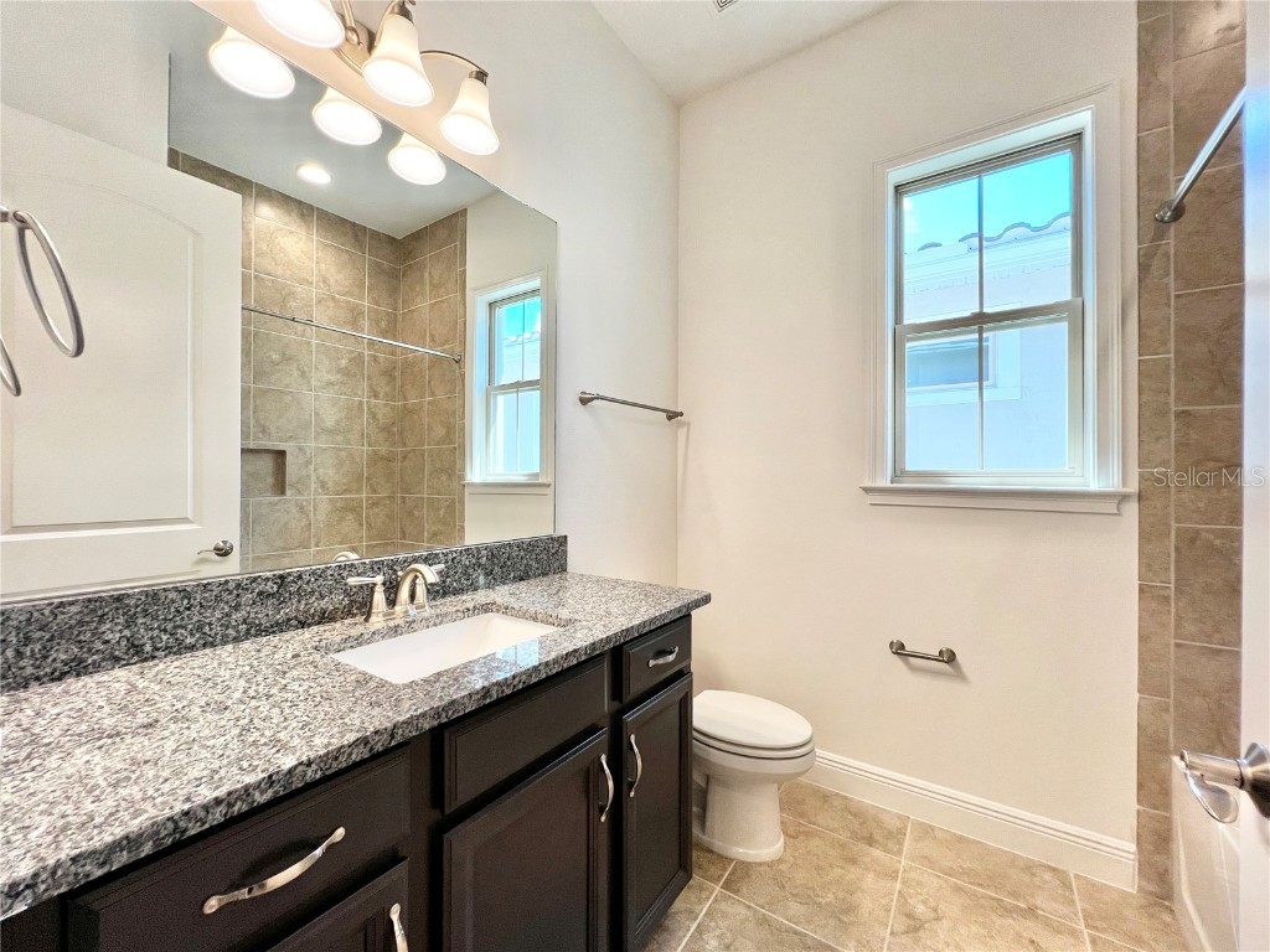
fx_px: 477
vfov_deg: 89.9
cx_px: 635
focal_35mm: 13
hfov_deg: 106.2
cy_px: 476
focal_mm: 1.57
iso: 80
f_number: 1.8
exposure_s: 1/120
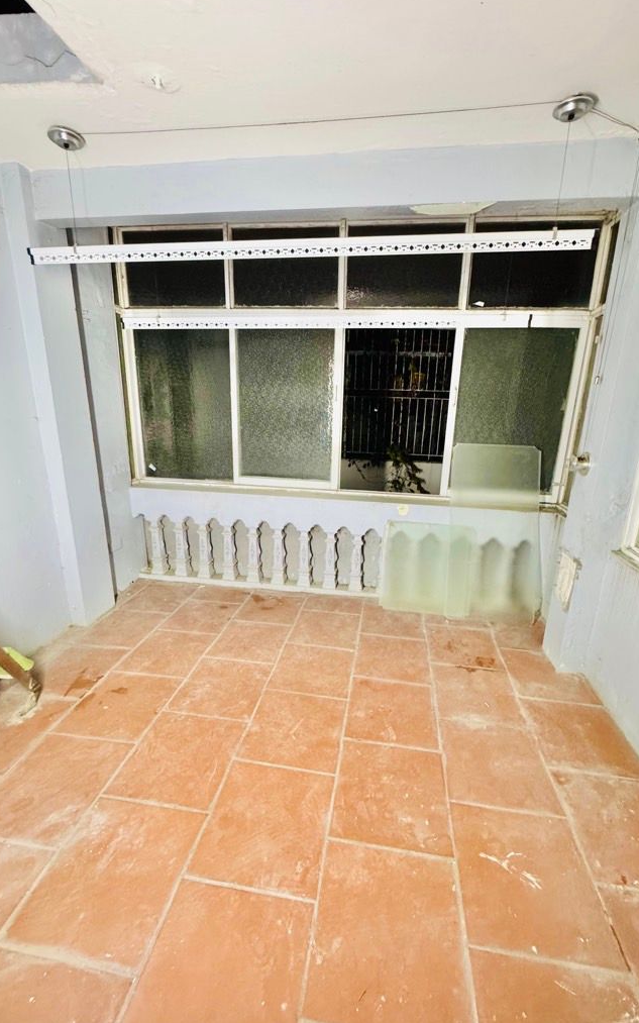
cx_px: 334
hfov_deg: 74.7
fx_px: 418
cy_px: 510
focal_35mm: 15
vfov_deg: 101.5
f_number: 2.2
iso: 320
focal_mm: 2.22
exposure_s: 1/50
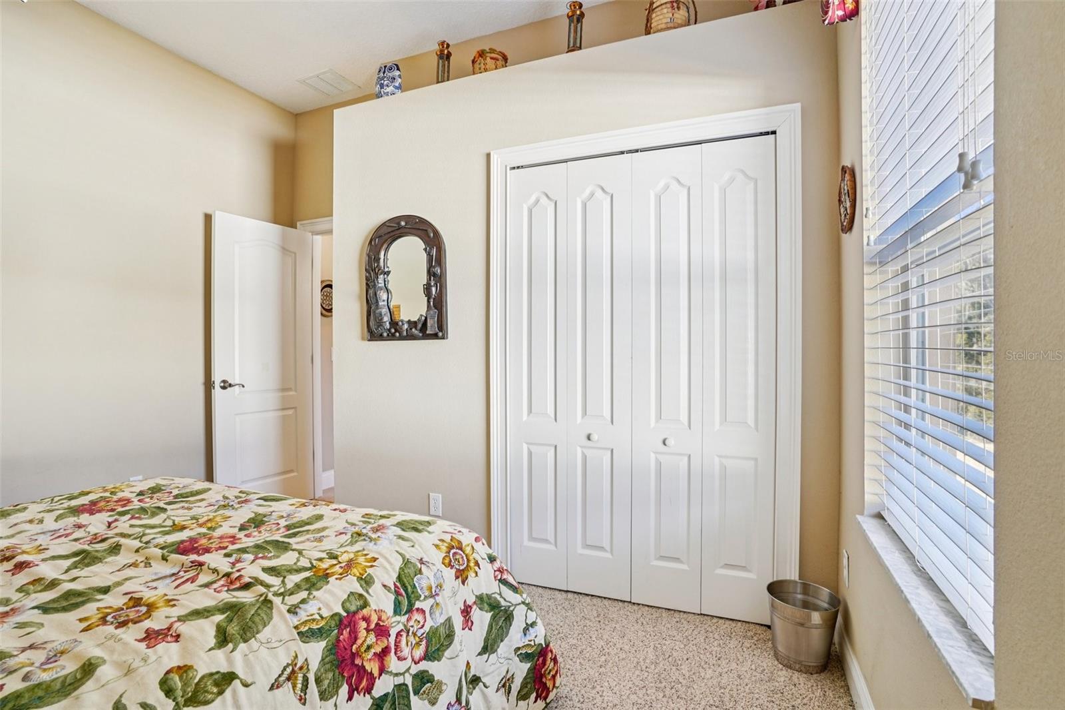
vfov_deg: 70.4
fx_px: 503
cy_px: 355
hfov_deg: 93.3
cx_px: 532
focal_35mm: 17
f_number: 8
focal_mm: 17
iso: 250
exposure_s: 1/30
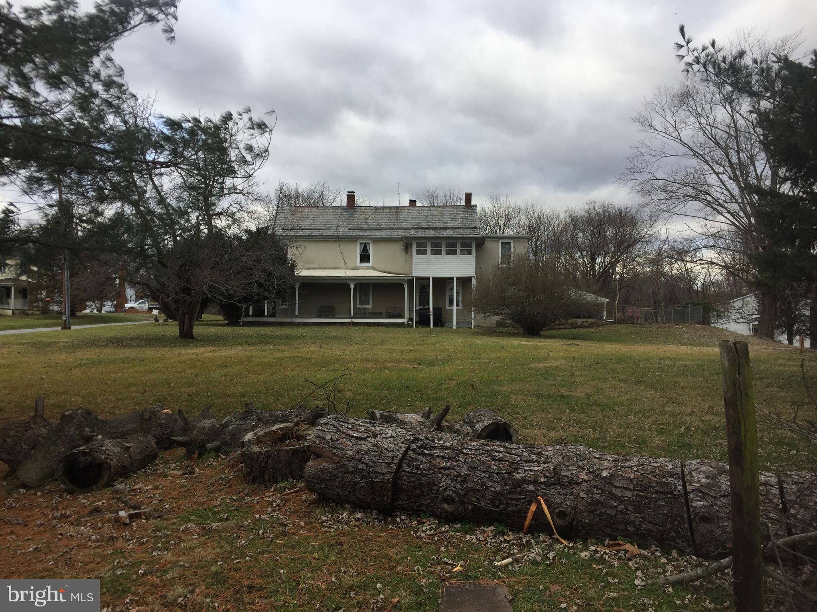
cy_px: 306
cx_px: 408
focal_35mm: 29
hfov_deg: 61.7
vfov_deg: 48.2
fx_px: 684
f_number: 2.2
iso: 32
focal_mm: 4.15
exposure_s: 1/608
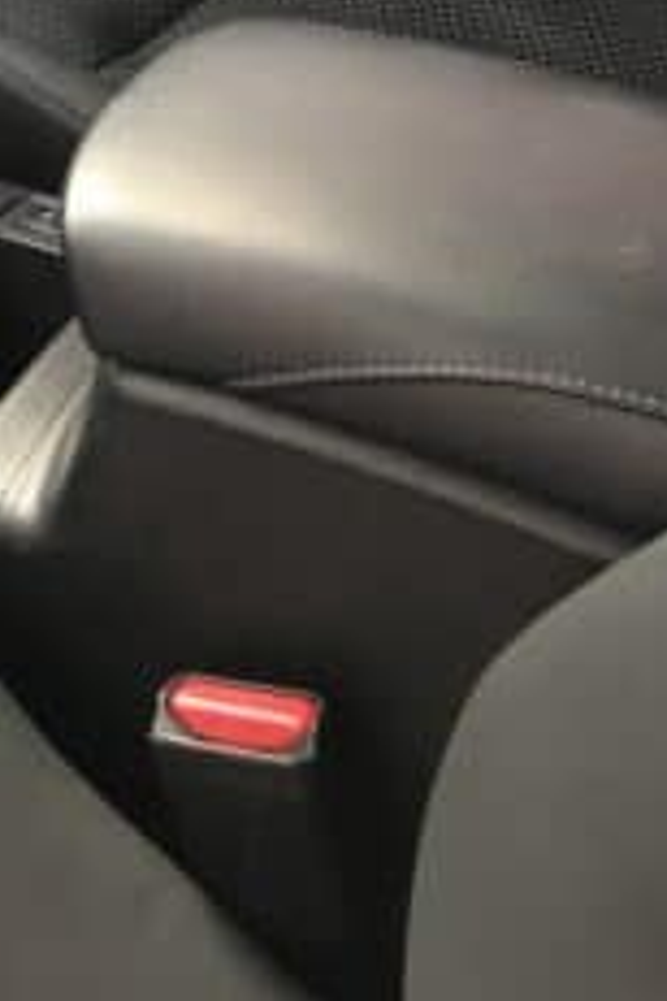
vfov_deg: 18.9
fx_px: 2807
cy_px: -256
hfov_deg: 11.0
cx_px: -1044
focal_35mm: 101
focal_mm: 3.99
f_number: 1.8
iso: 25
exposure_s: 1/83
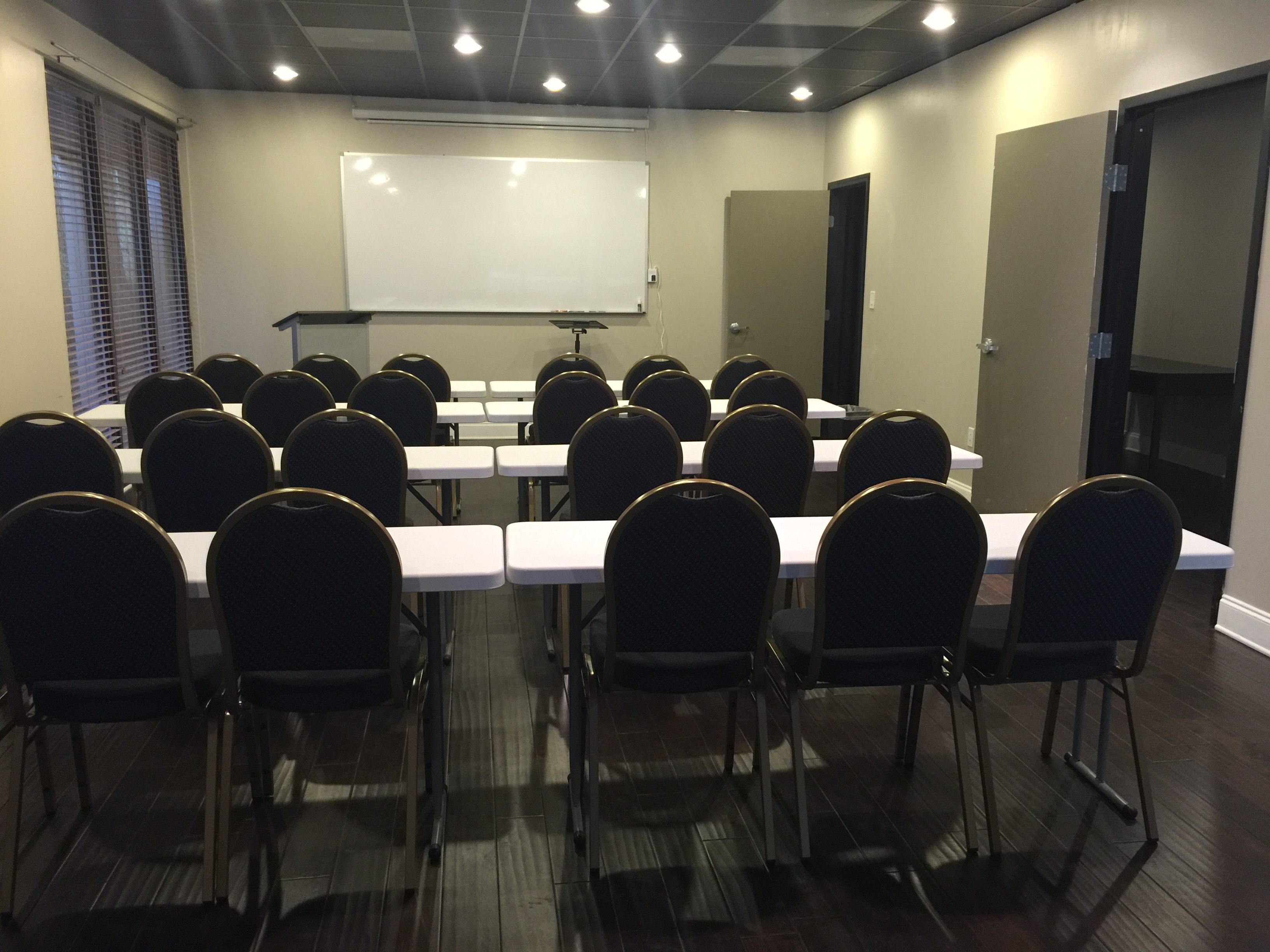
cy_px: 476
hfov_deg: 61.7
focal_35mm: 29
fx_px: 1064
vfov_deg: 48.2
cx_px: 635
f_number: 2.2
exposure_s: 1/10
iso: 100
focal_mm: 4.15
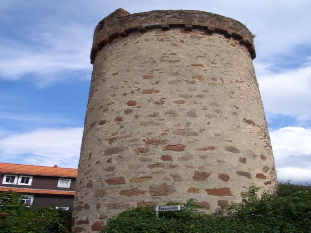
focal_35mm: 35
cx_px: 156
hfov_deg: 52.6
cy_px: 116
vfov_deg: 40.7
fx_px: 314
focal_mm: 5.8
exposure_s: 1/500
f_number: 4.3
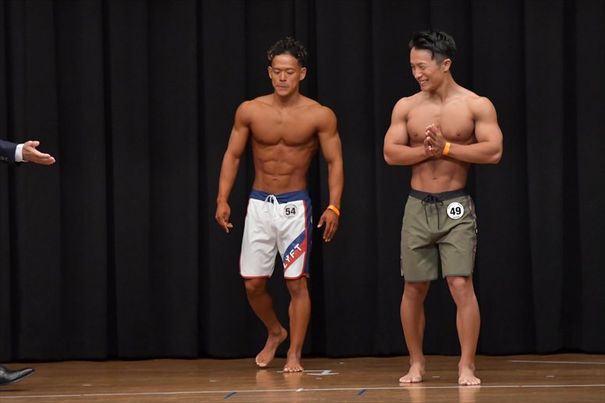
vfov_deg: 5.1
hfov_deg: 7.6
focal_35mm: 270
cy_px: 202
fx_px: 4535
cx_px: 302
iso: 6400
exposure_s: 1/400
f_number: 5.6
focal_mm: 180
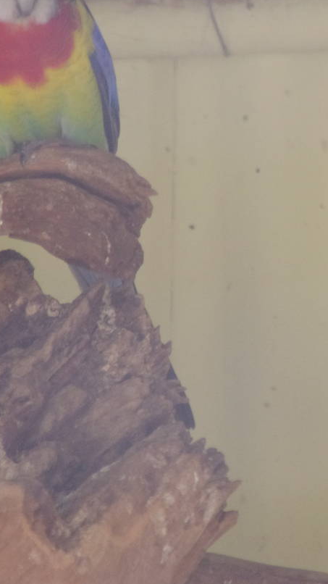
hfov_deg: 1.9
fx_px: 9639
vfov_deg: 3.5
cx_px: 377
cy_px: 266
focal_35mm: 623
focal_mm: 200
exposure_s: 1/125
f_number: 6.7
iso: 1600
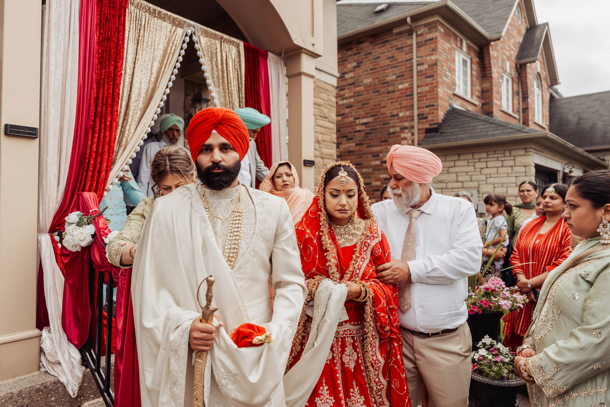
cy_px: 204
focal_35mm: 24
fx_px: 407
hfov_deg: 73.7
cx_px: 305
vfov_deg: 53.1
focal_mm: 24
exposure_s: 1/2000
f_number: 2.8
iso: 100
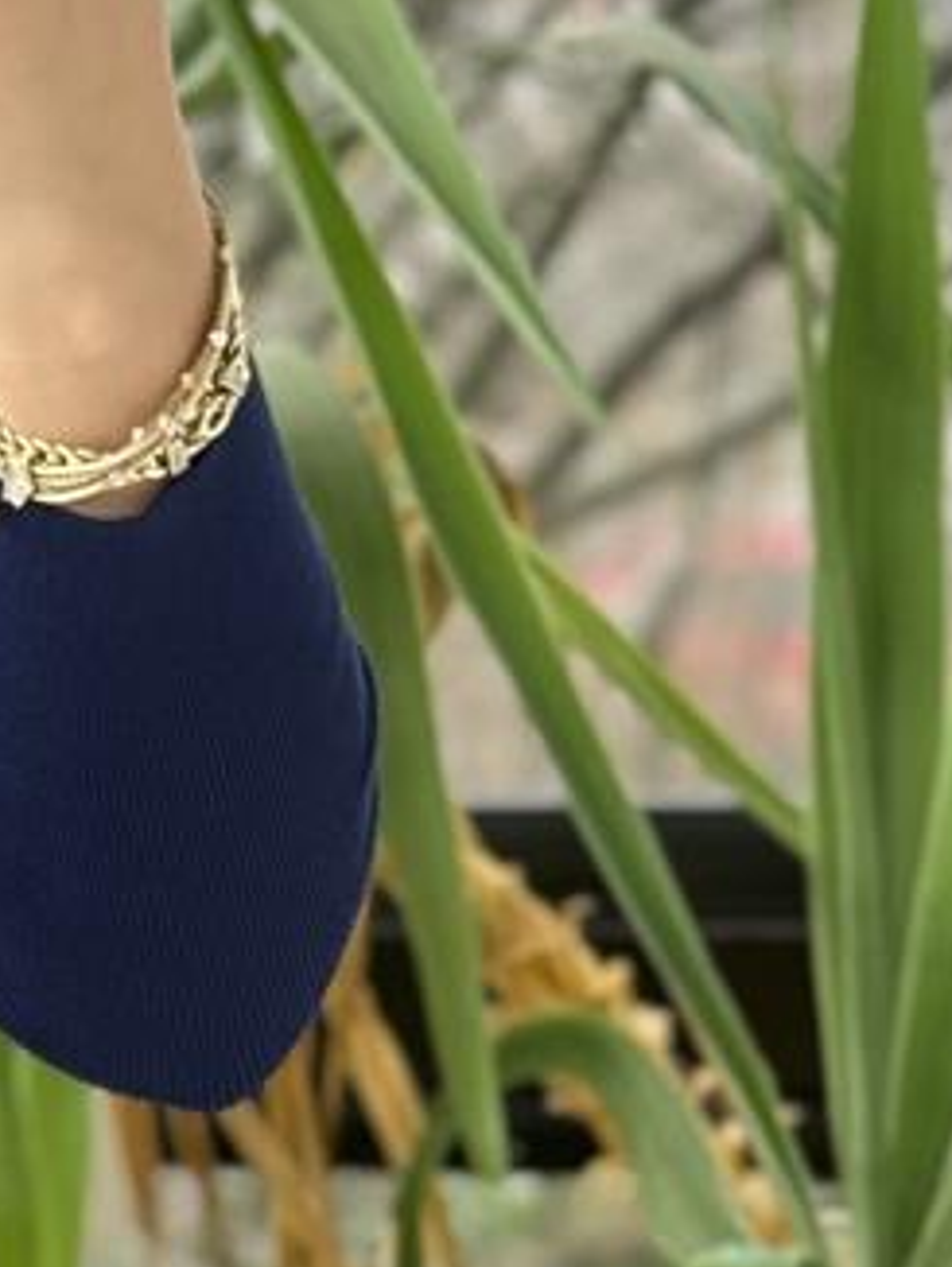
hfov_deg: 7.4
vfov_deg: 10.1
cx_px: -622
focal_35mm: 196
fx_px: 7178
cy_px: 841
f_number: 1.78
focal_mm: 6.76
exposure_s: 1/233
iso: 125
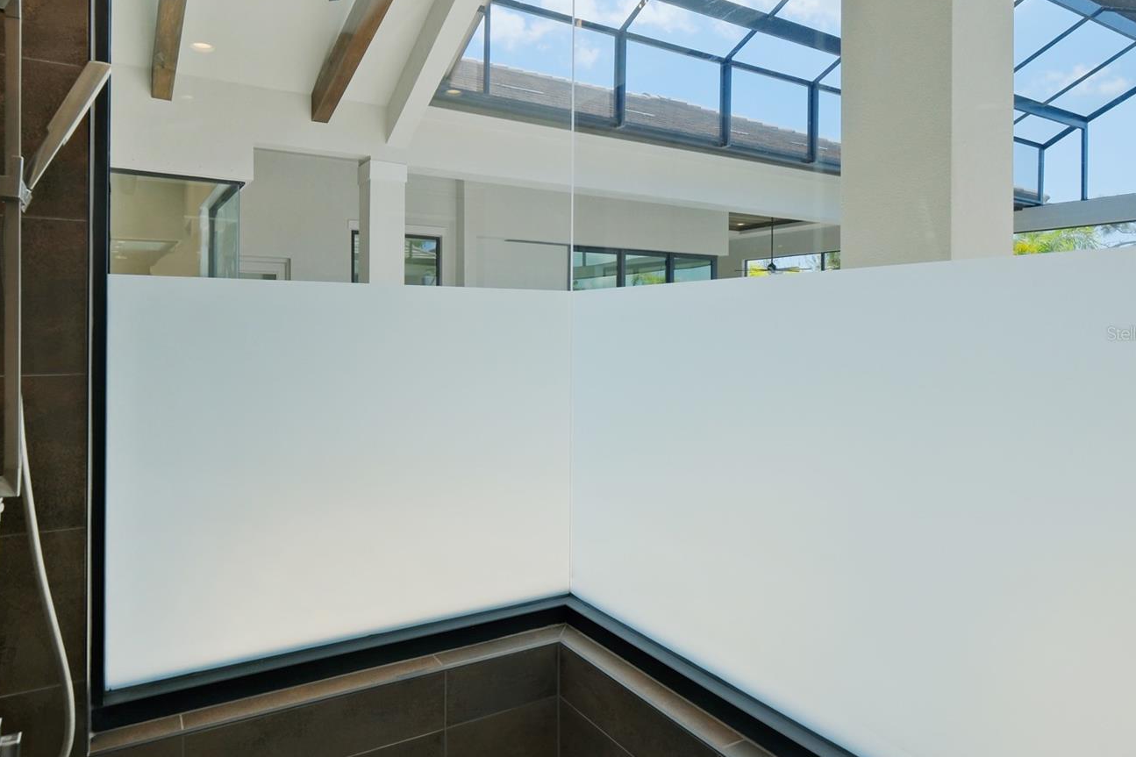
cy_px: 333
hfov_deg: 80.7
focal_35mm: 21
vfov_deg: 59.3
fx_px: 663
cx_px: 483
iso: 640
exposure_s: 1/1600
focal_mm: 11.2
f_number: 4
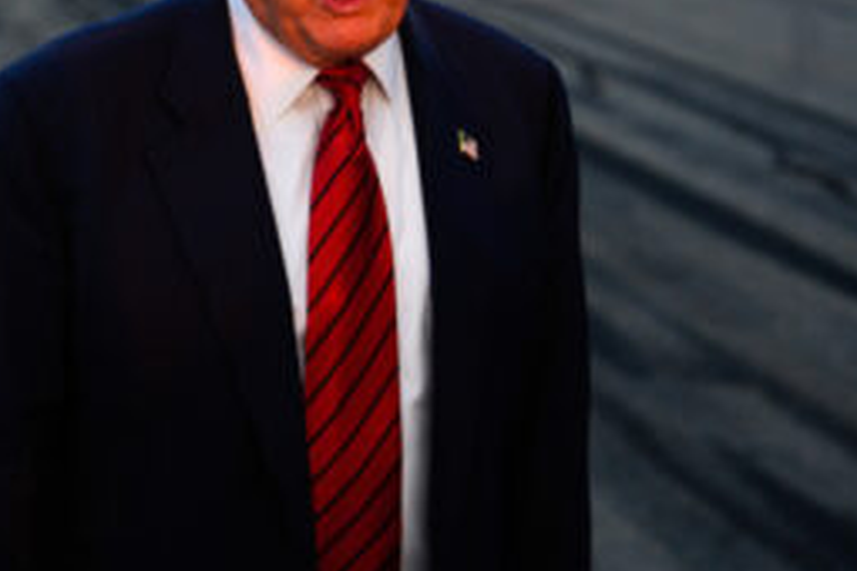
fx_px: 3047
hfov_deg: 15.8
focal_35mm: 128
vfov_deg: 10.7
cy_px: 304
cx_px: 91
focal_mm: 51
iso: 250
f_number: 2.8
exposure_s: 1/800
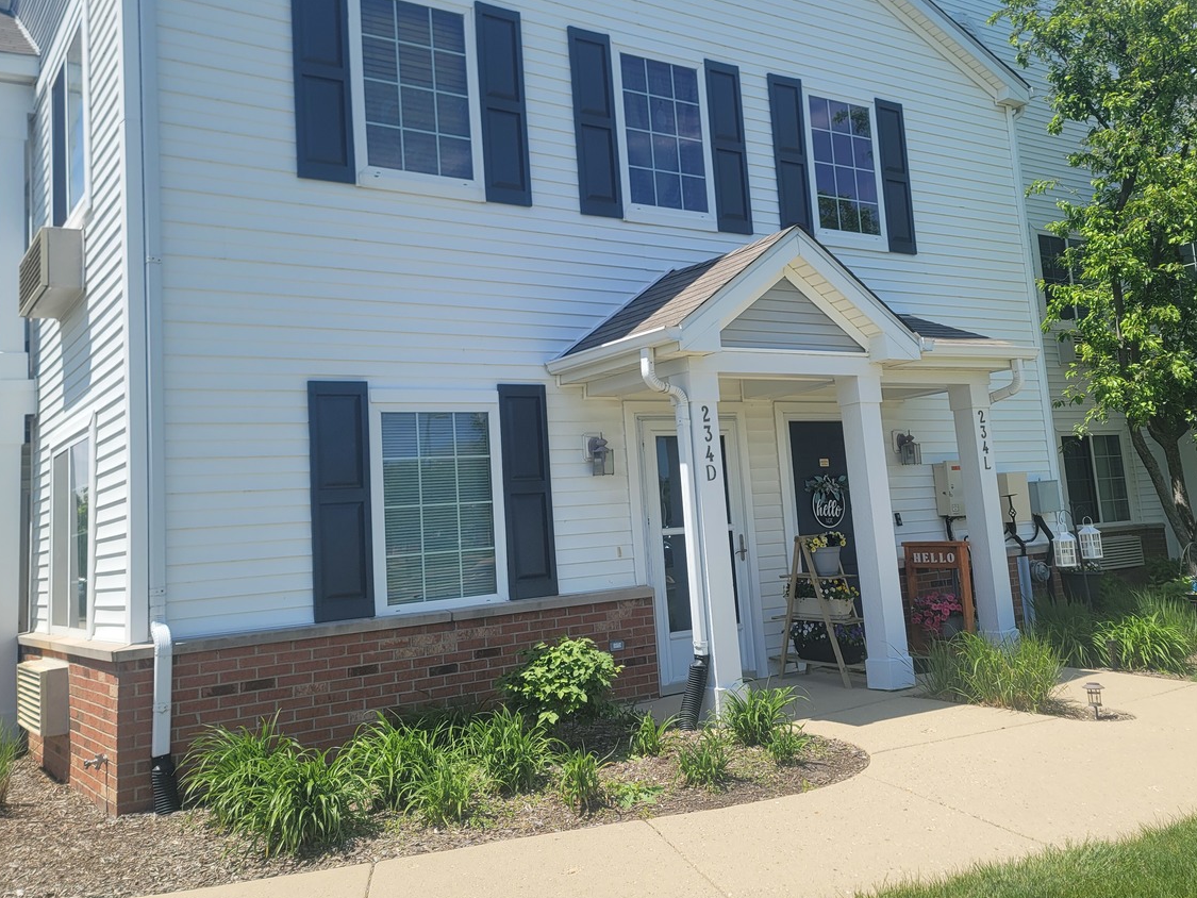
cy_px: 347
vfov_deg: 43.9
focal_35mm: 32
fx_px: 1107
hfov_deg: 56.8
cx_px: 639
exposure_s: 1/904
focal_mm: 7
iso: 20
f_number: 1.8
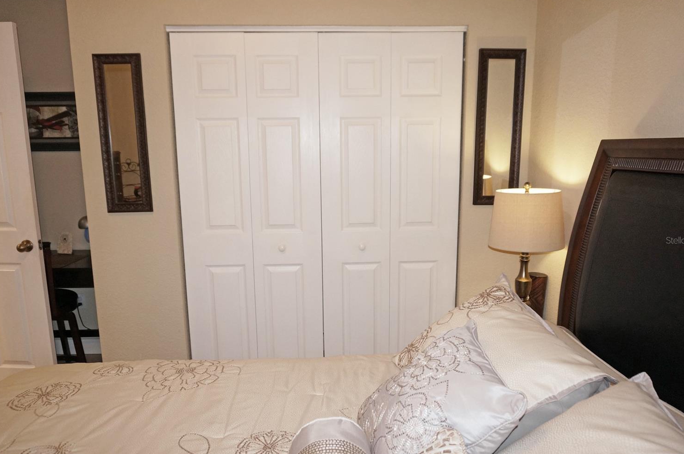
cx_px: 337
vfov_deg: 49.4
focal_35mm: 26
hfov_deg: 69.5
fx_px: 493
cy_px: 240
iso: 800
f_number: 4
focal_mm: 16
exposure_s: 1/160
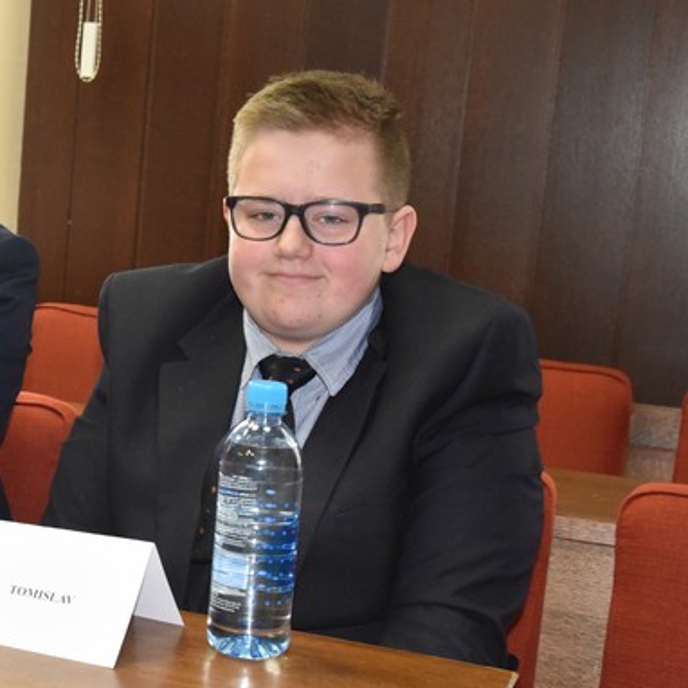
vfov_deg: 23.7
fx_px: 1641
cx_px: 22
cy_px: 347
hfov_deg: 22.8
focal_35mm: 73
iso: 8000
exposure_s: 1/80
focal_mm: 40
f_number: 9
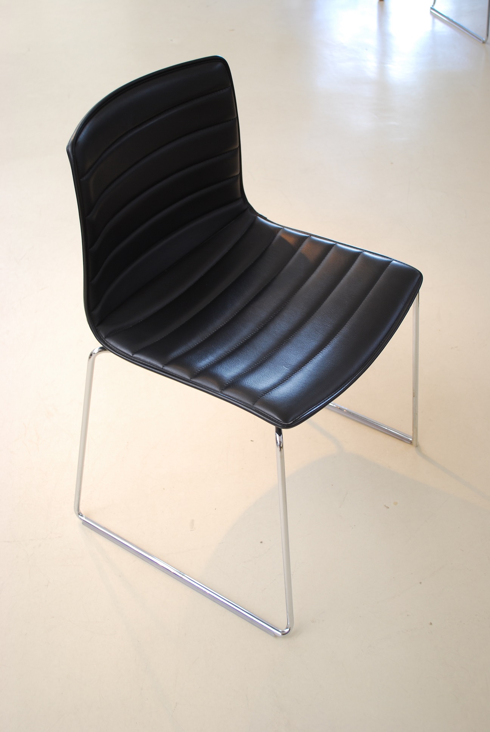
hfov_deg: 32.0
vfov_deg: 46.3
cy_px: 366
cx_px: 245
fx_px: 855
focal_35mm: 42
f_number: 4.5
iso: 100
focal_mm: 28
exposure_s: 1/10
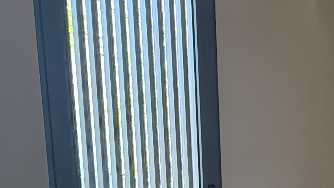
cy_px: 168
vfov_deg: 21.0
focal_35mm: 56
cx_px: 420
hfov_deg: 30.4
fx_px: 496
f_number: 2.2
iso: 400
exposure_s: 1/120
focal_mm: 2.22
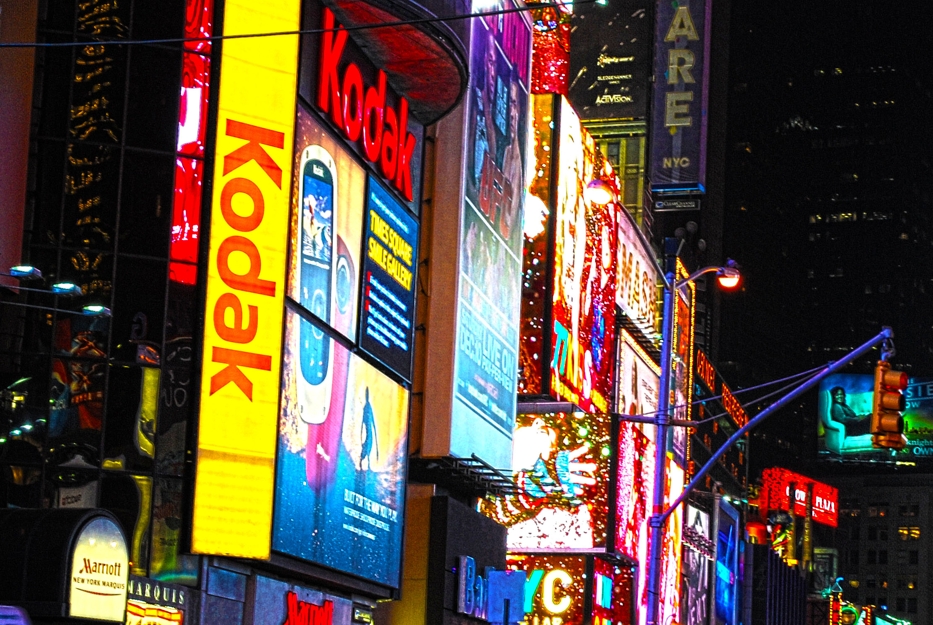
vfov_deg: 15.1
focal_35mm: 91
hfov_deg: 22.3
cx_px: 649
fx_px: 2358
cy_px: 401
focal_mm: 35
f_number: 6.3
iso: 160
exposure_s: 1/15
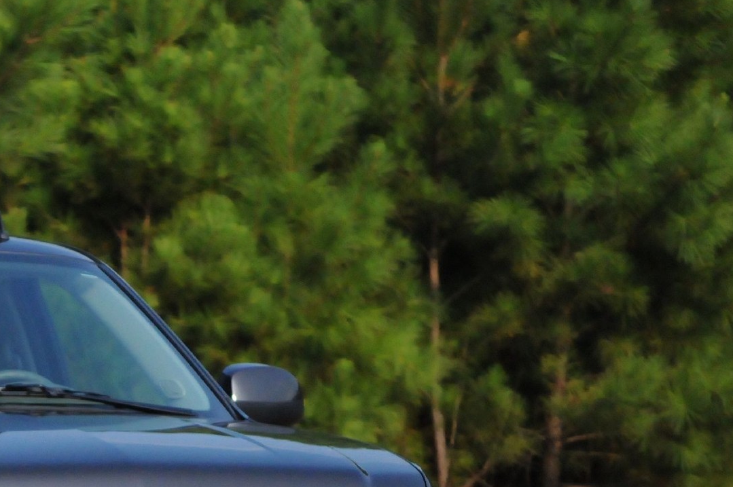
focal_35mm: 299
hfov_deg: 6.9
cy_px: 523
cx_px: -109
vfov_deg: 4.6
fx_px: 6081
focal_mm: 86
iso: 2000
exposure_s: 1/8000
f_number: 5.6
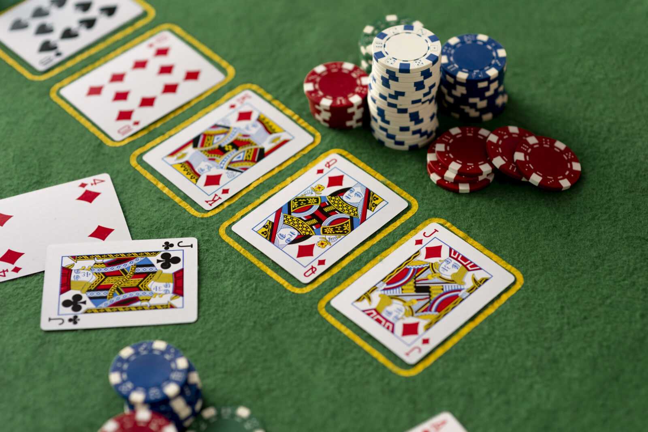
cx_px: 324
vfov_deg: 16.1
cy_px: 216
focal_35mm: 85
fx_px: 1530
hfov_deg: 23.9
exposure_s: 1/200
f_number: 2.8
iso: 500
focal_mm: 85
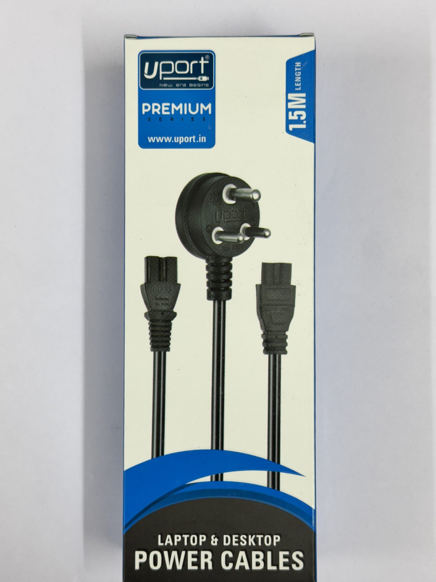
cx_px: 216
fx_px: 823
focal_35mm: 49
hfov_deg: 29.7
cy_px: 297
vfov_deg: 38.9
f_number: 1.78
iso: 64
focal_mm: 6.76
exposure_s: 1/100
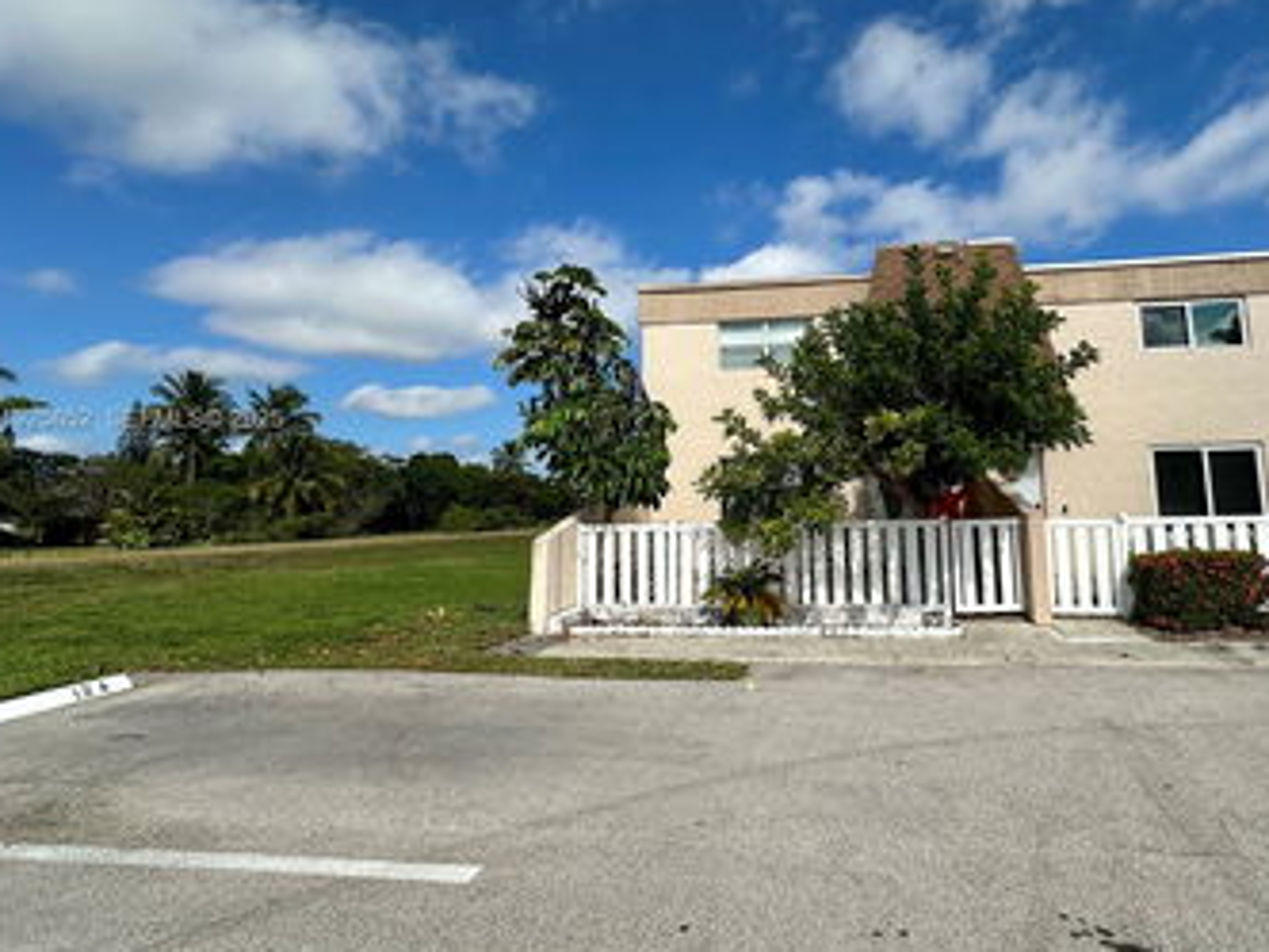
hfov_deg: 86.3
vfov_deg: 71.3
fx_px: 660
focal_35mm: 18
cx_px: 782
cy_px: 421
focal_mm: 2.22
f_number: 2.2
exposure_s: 1/3401
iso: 50
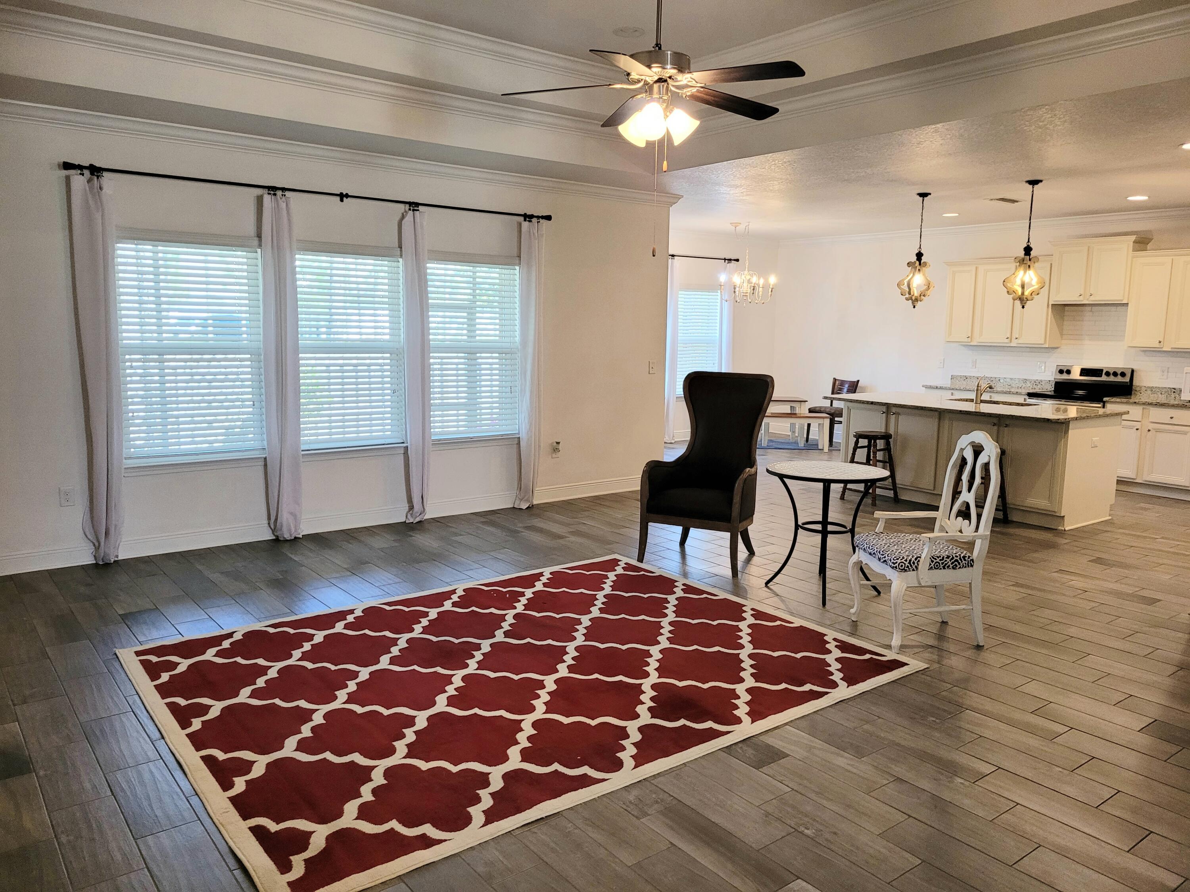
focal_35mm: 26
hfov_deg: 67.3
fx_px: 894
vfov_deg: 53.1
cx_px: 595
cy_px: 446
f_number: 1.8
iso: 320
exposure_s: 1/120
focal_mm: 5.4
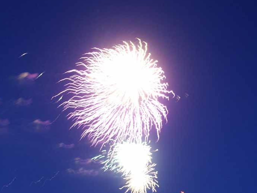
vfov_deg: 20.7
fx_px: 527
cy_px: 107
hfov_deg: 27.4
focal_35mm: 71
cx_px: 128
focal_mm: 15.24
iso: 200
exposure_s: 3
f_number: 3.5
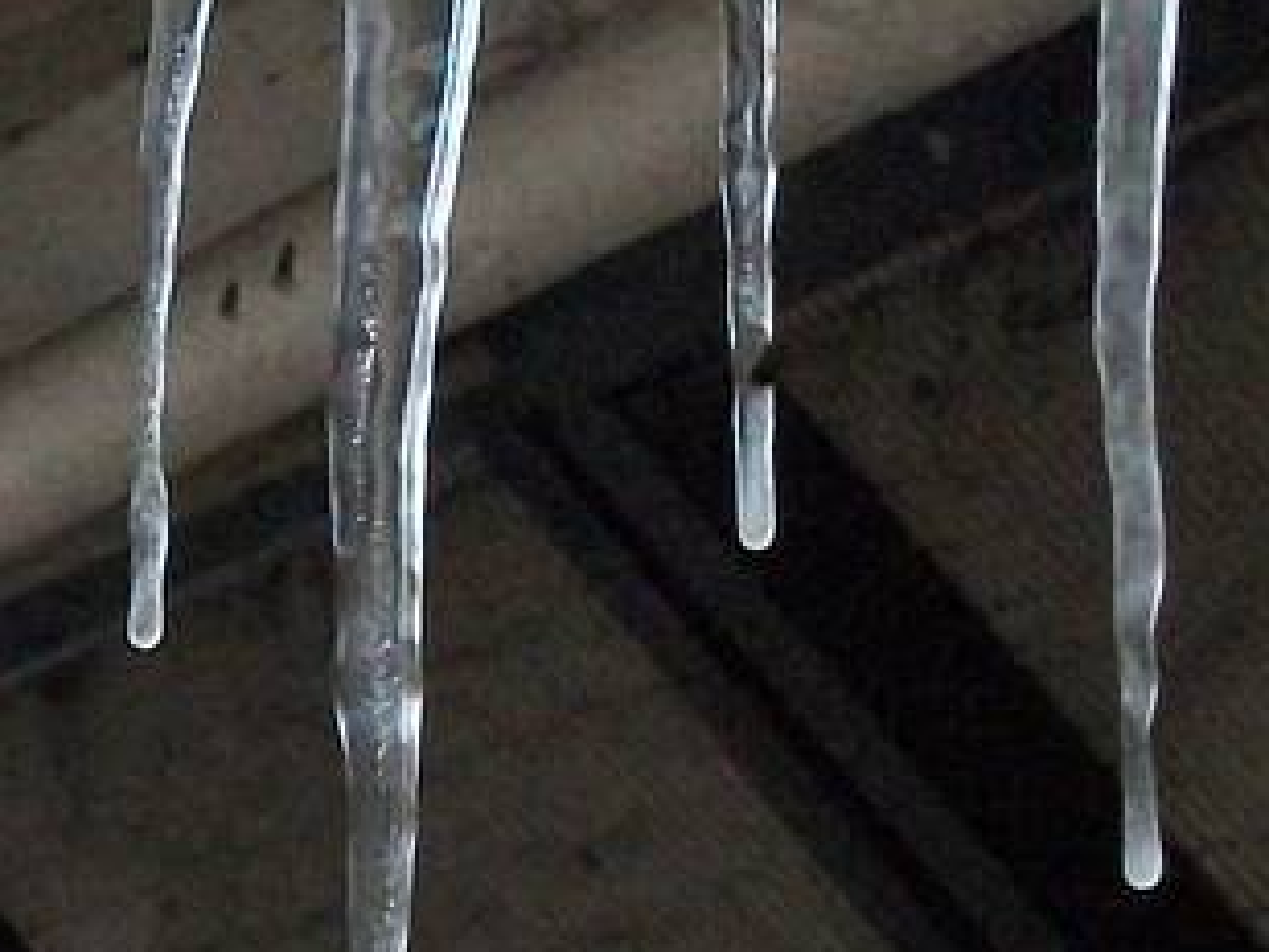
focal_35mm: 207
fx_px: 7591
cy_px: 152
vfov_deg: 7.2
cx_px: -70
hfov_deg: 9.5
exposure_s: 1/500
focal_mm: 7.1
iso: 475
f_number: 3.2
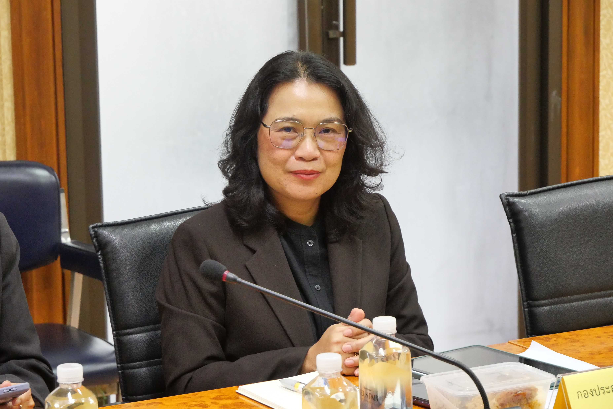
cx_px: 306
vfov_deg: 11.1
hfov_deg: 16.5
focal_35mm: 124
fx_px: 2113
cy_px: 204
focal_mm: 60
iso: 3200
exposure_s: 1/20
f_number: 5.6
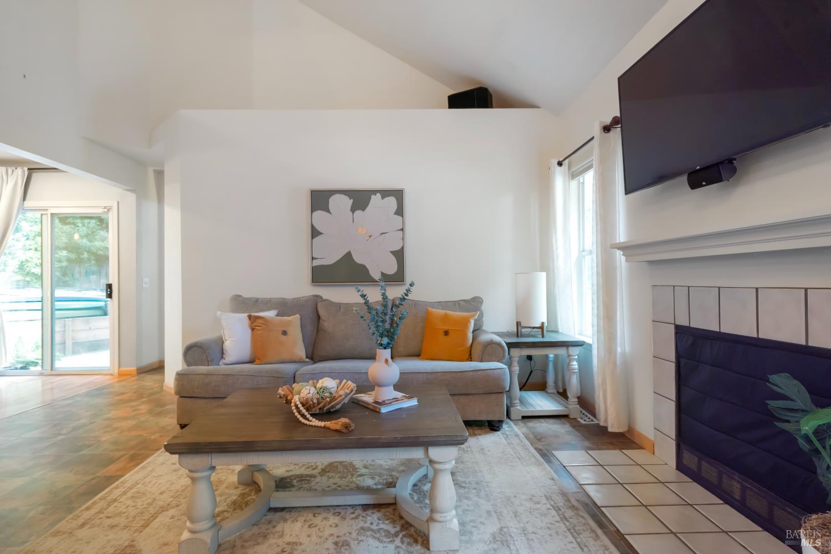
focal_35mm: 18
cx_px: 416
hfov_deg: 90.0
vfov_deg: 67.4
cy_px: 277
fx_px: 415
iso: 160
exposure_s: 1/6
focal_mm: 18
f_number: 7.1
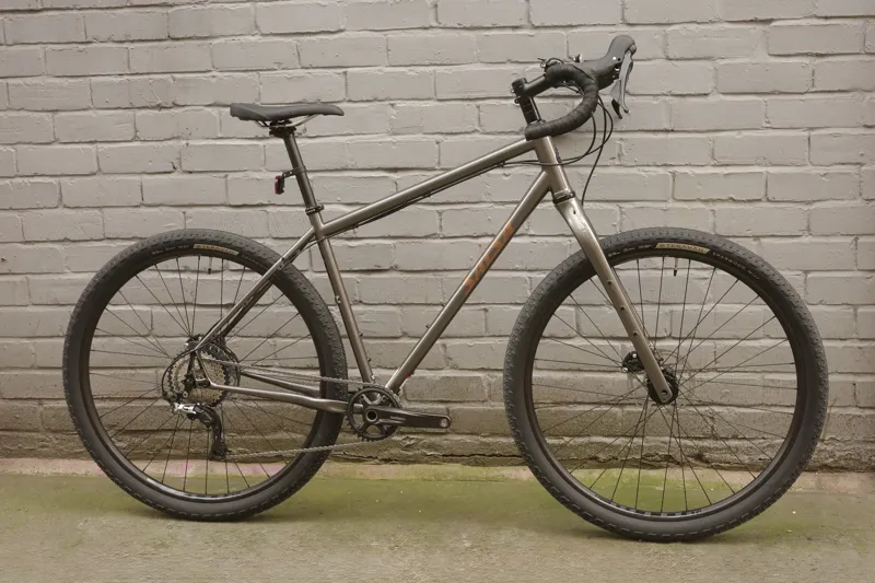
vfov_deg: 33.4
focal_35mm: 40
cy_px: 292
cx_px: 438
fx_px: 972
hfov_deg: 48.5
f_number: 4
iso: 800
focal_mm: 26
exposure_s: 1/200
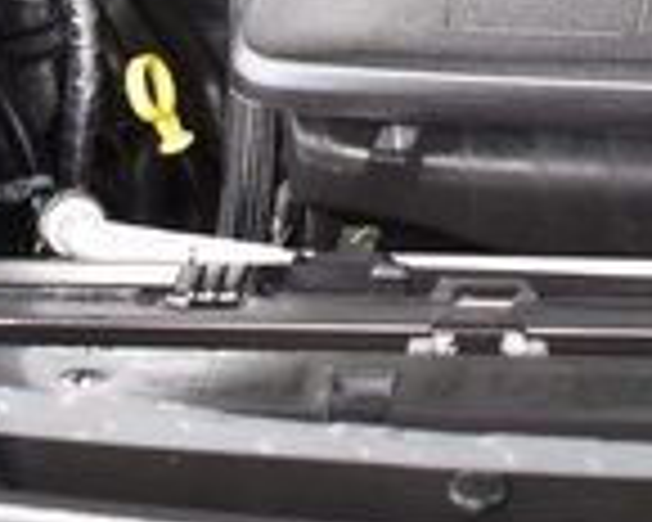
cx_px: 836
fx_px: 2875
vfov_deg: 10.3
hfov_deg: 12.6
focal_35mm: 149
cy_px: -11
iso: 1600
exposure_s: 1/15
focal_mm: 24
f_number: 3.2
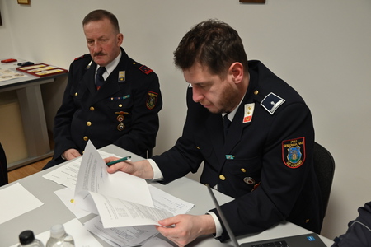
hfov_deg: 54.4
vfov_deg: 37.9
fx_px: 361
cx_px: 186
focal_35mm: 35
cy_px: 124
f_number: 4.8
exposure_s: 1/125
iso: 1000
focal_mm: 35
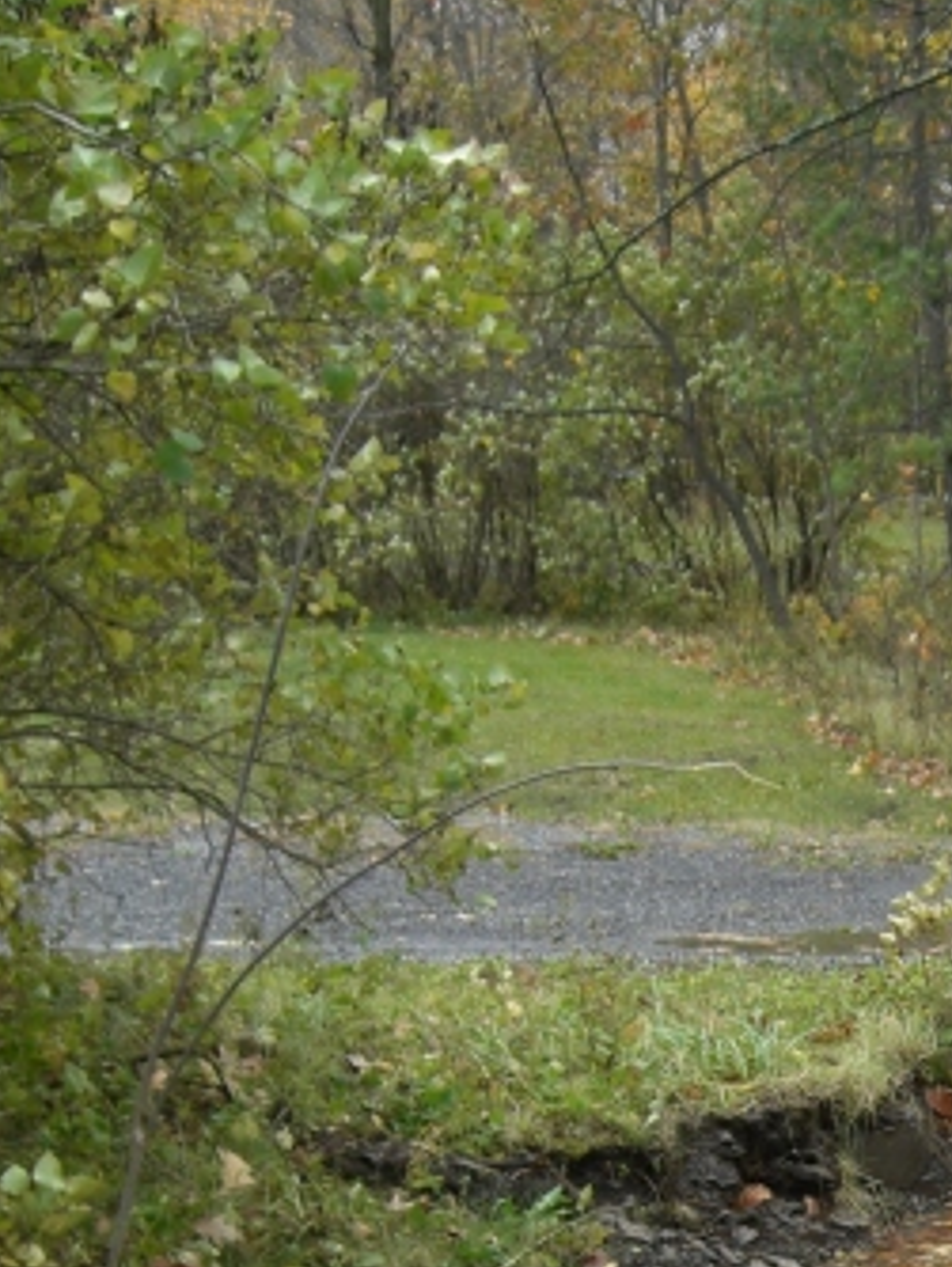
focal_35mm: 91
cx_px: 1043
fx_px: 3333
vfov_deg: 20.7
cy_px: 1297
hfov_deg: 15.8
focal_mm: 7.9
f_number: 2.8
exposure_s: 1/125
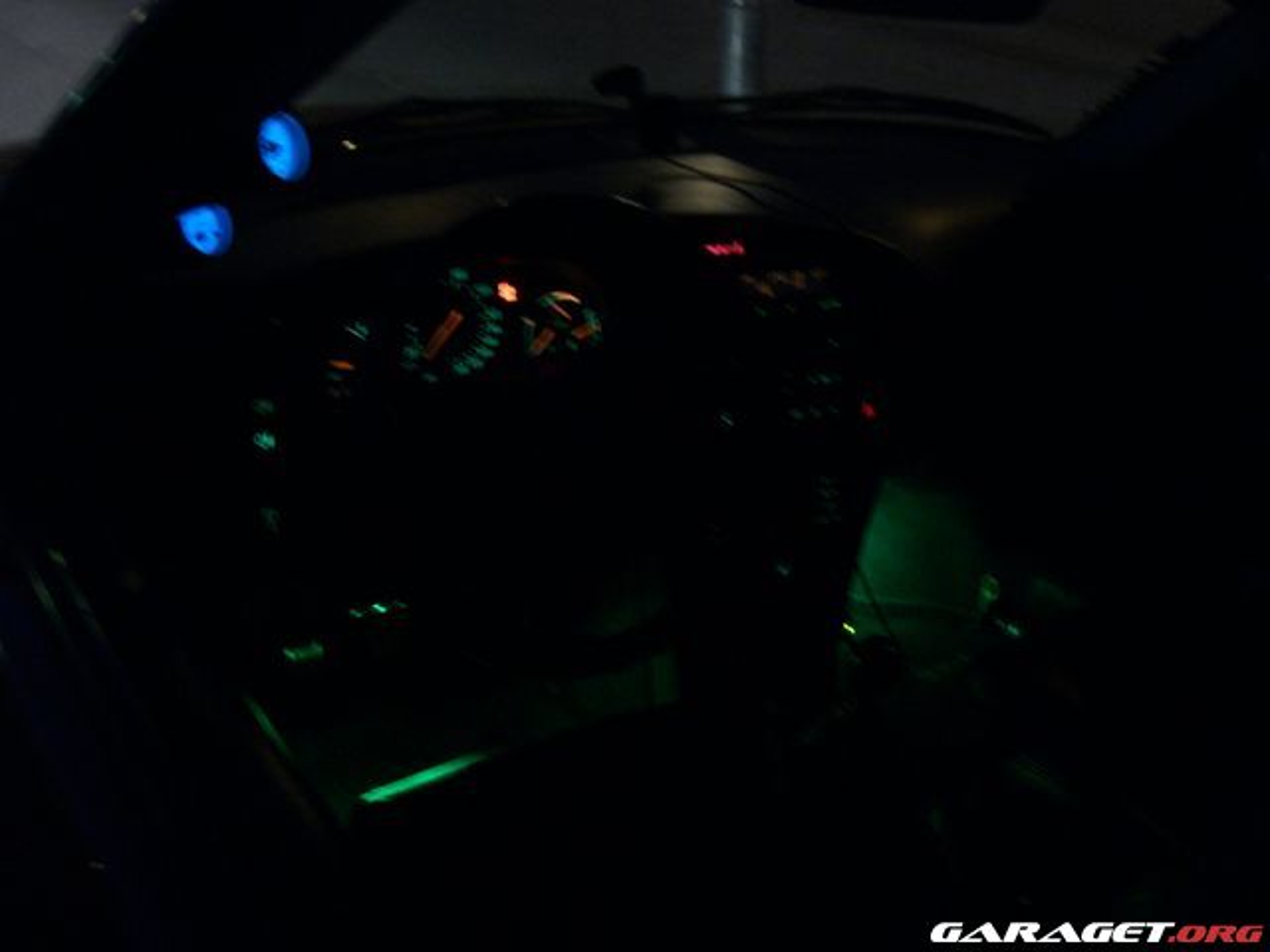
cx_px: 635
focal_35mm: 38
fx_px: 1394
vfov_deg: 37.7
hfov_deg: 49.0
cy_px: 476
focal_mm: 7.9
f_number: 2.8
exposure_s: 1/8
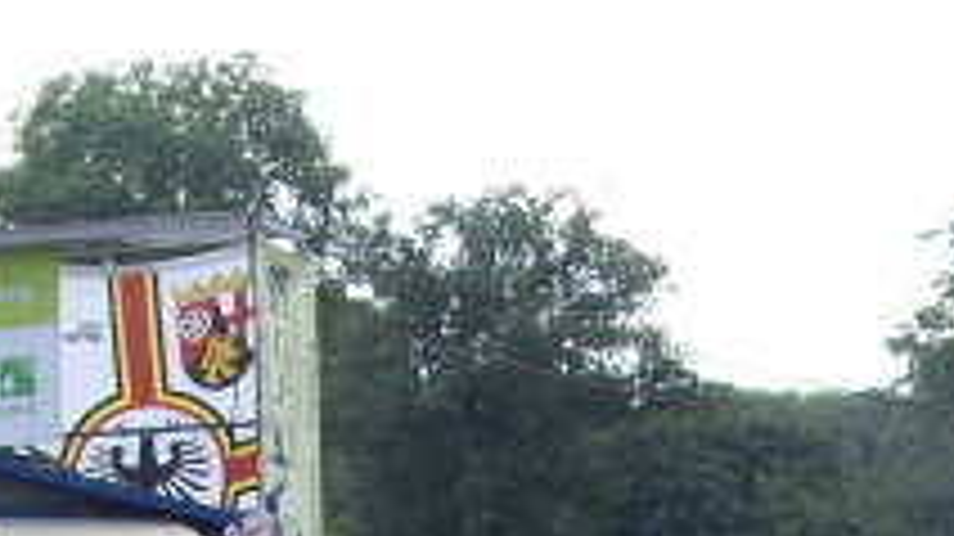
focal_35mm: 156
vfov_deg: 7.4
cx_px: 446
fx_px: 3944
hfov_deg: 13.8
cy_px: 1113
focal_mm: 7.9
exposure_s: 1/200
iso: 50
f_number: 2.8
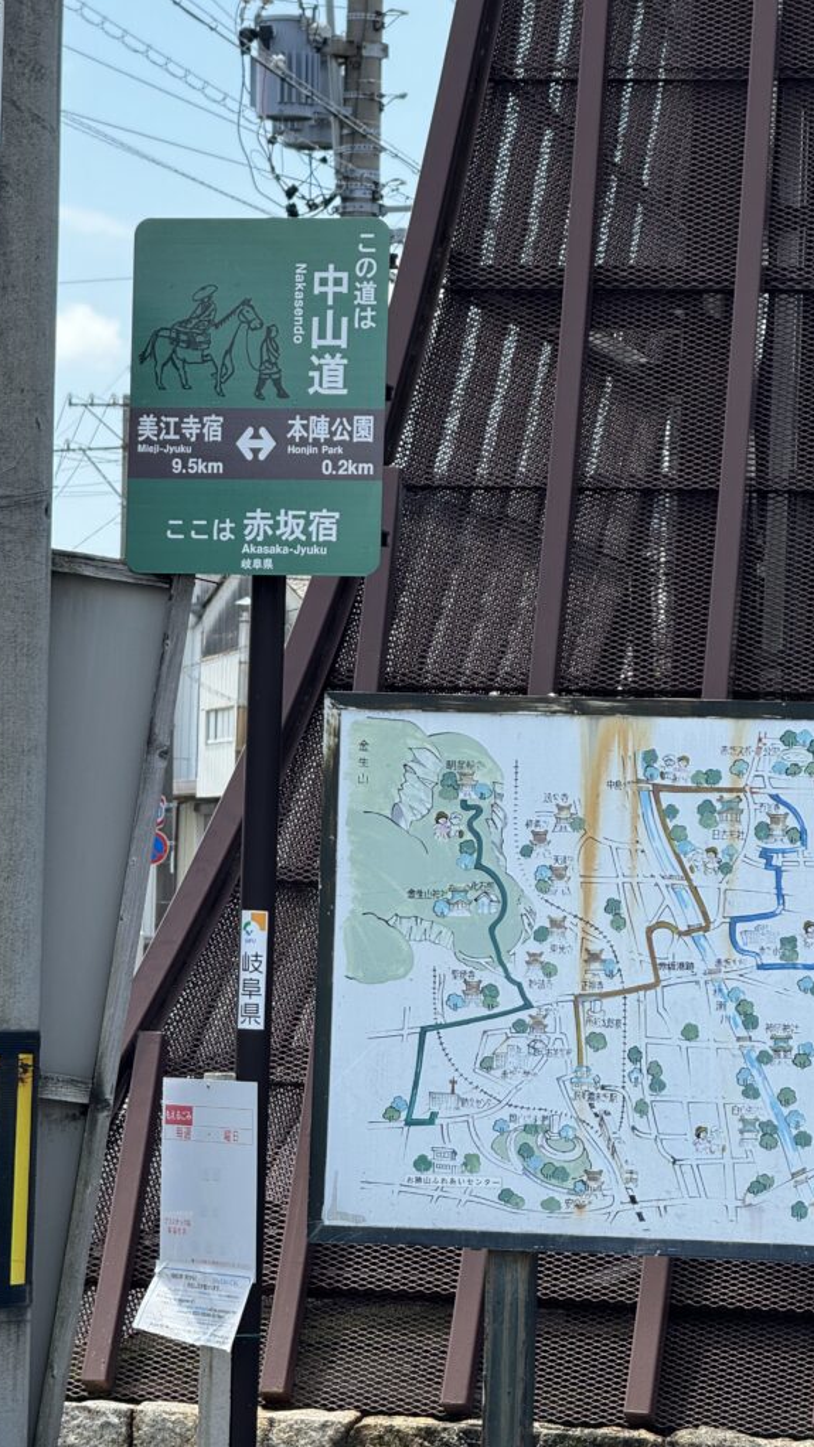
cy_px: 724
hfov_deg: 9.3
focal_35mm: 131
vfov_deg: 16.4
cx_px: 478
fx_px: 5026
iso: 50
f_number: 2.8
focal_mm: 15.66
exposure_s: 1/283
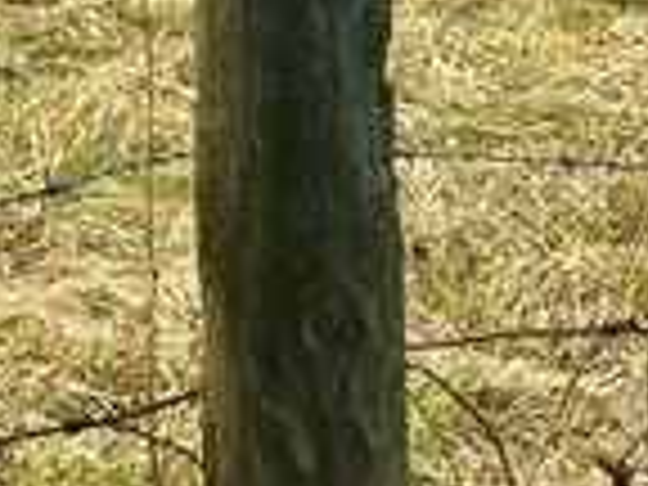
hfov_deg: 8.2
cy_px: -328
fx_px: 3463
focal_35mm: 185
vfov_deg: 7.8
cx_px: -1611
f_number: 1.6
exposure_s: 1/1821
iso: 32
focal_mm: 5.1
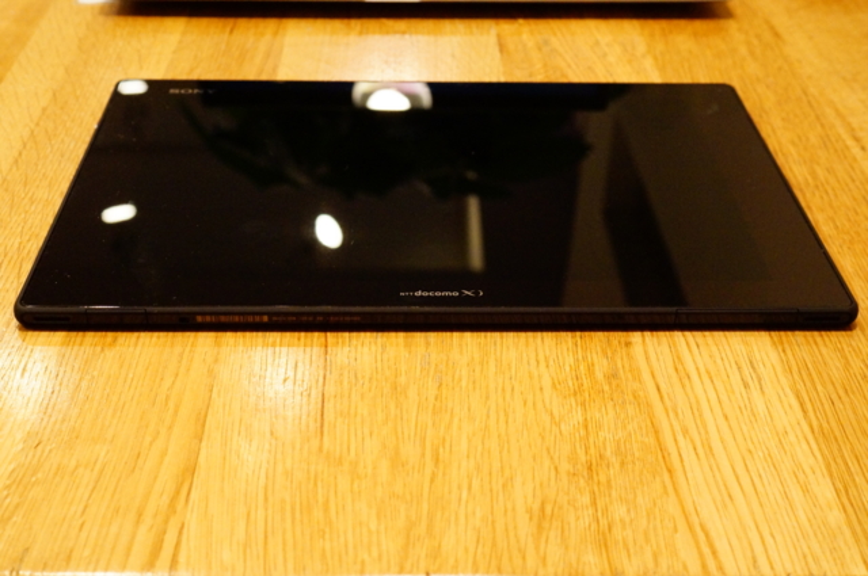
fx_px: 1084
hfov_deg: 43.7
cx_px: 434
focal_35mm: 45
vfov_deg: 29.8
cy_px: 288
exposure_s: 1/15
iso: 3200
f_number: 8
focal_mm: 30
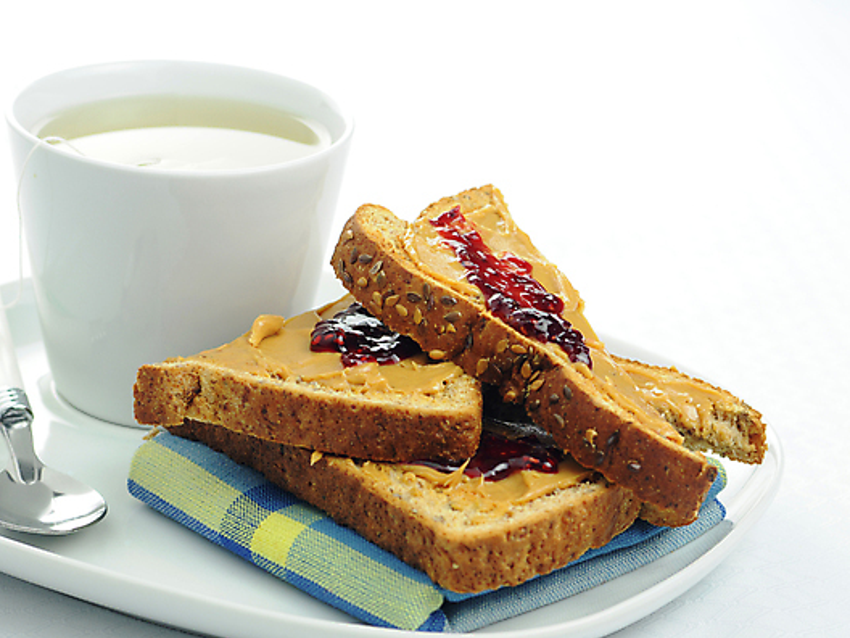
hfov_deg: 17.1
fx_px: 2824
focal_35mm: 115
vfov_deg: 12.9
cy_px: 321
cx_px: 378
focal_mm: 70
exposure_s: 1/40
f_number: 8
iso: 200
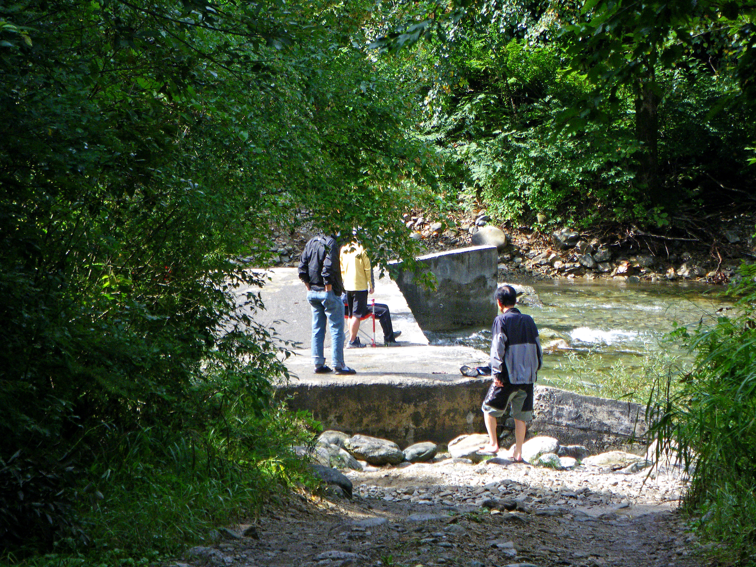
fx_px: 3058
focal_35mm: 140
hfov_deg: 14.1
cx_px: 378
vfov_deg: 10.6
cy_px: 284
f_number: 5.5
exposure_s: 1/250
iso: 200
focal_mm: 25
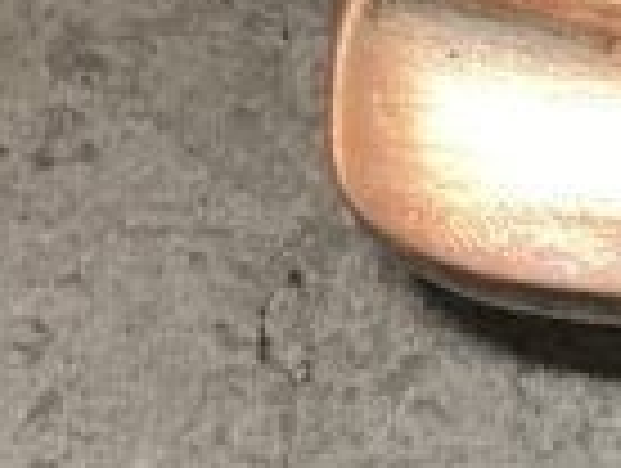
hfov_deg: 11.2
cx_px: 1166
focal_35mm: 162
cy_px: 166
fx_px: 2911
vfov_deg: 9.2
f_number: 1.8
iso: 200
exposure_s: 1/60
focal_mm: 3.99
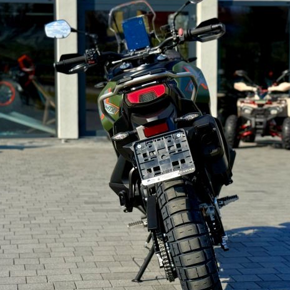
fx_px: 692
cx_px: 155
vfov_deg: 23.7
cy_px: 151
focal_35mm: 73
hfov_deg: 23.7
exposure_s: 1/4587
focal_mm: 6.76
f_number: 1.78
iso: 64
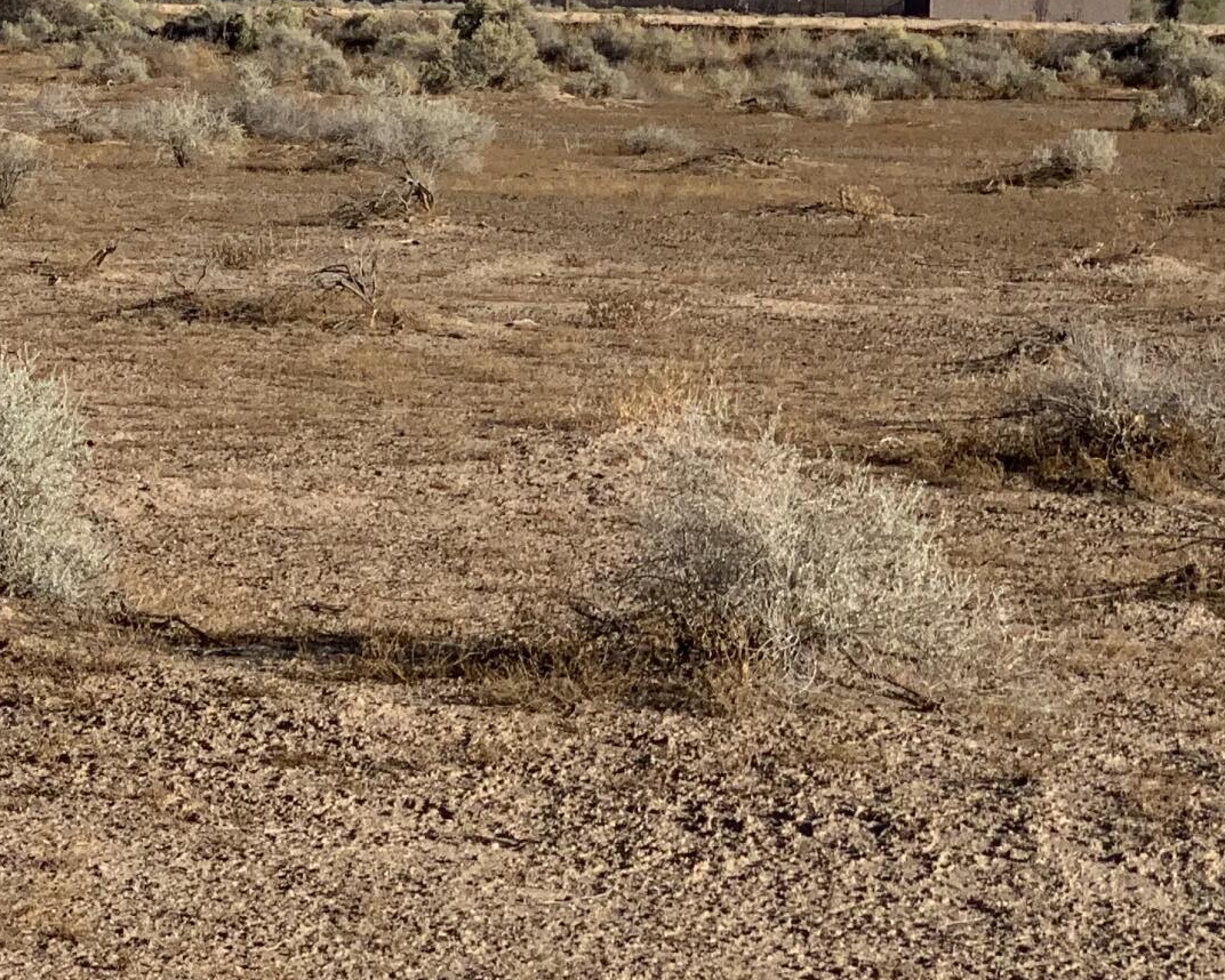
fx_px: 5149
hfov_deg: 13.4
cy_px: -10
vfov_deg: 10.8
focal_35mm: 142
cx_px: 3
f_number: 2.4
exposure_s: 1/1370
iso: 16
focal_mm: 6
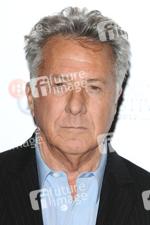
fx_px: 1264
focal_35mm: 202
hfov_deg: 6.8
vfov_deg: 10.2
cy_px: 112
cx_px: 75
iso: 320
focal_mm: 135
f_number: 4.5
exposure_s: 1/200
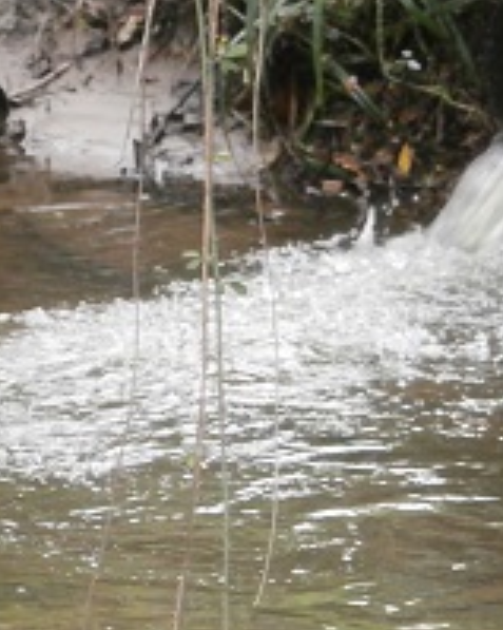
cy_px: 212
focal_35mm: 402
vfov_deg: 4.8
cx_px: 487
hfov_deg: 3.8
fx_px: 7486
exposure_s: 1/60
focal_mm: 35.34
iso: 500
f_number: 5.8
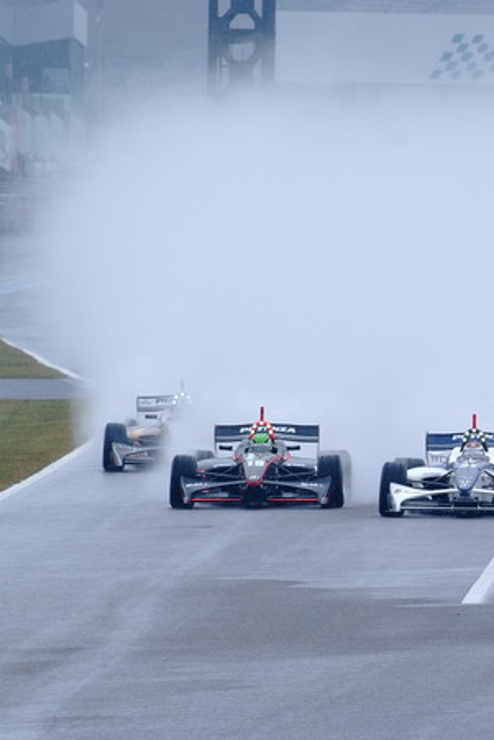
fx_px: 14766
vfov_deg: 2.9
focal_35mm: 718
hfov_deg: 1.9
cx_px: 524
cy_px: 372
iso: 400
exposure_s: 1/500
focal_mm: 300
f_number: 8
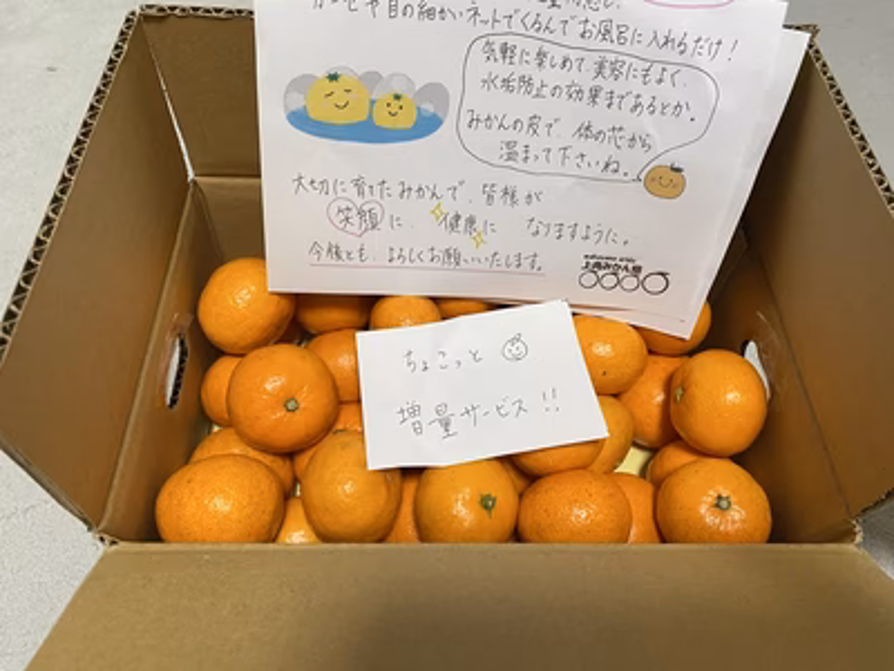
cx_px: 447
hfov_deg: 67.3
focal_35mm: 26
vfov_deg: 53.1
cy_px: 336
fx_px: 671
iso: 80
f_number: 1.8
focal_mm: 4.25
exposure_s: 1/60
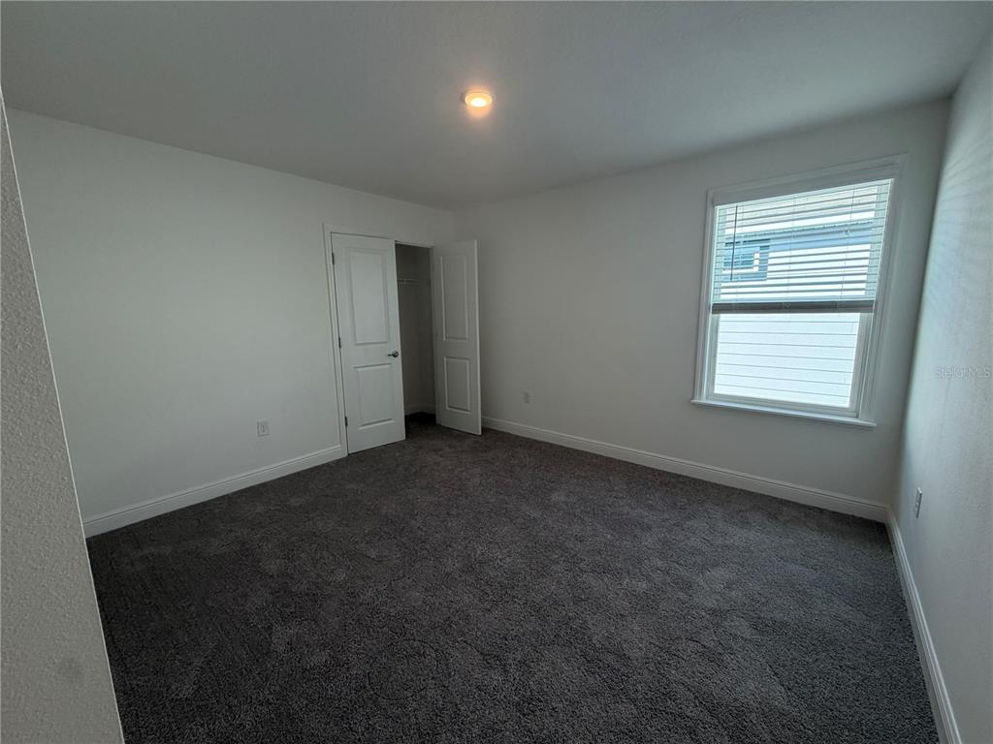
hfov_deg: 102.1
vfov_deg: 85.7
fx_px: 402
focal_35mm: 14
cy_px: 372
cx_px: 496
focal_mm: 2.22
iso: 100
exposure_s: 1/120
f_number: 2.2
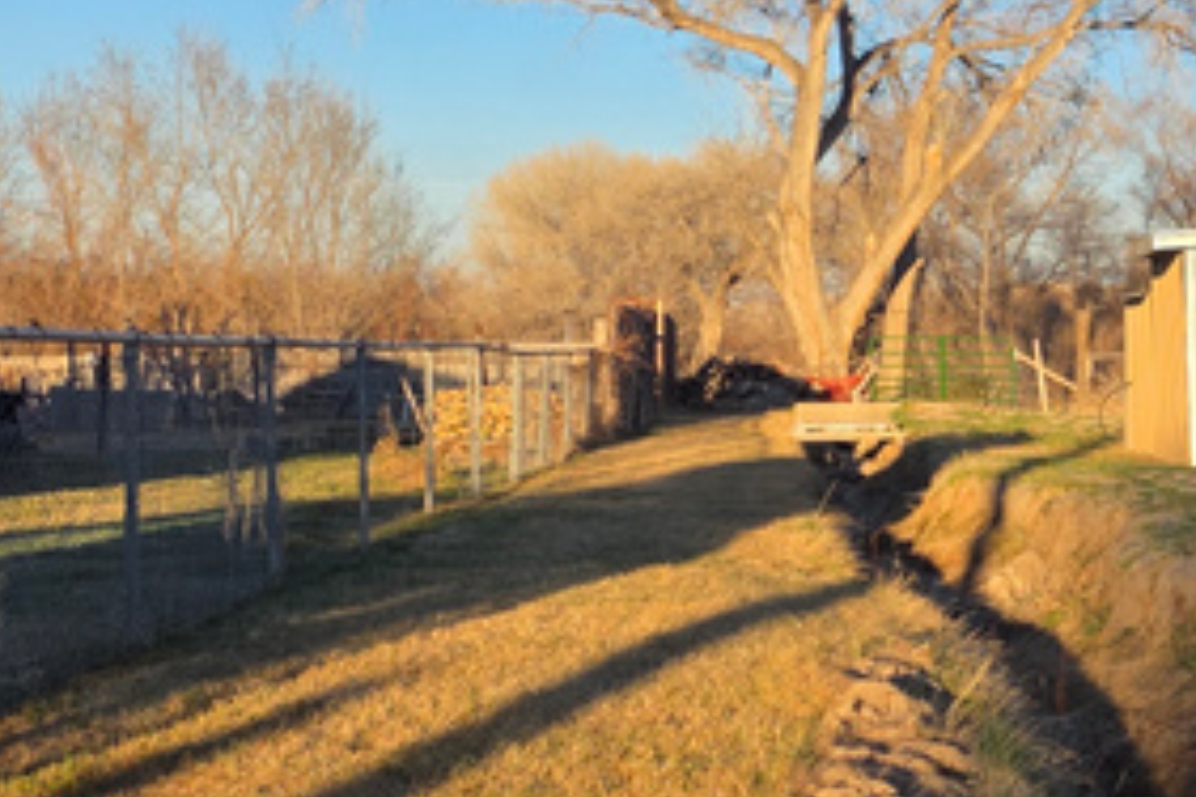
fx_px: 2890
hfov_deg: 20.8
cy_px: 377
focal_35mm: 87
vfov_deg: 15.7
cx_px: 1646
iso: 80
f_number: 1.7
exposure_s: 1/2828
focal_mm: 6.25
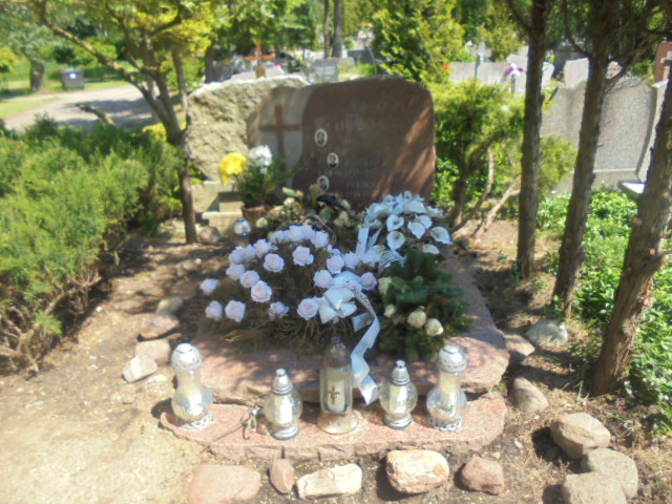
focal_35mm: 26
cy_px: 252
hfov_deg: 67.3
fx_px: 505
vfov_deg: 53.1
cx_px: 336
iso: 100
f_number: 3.5
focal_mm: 4.6
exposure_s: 1/320
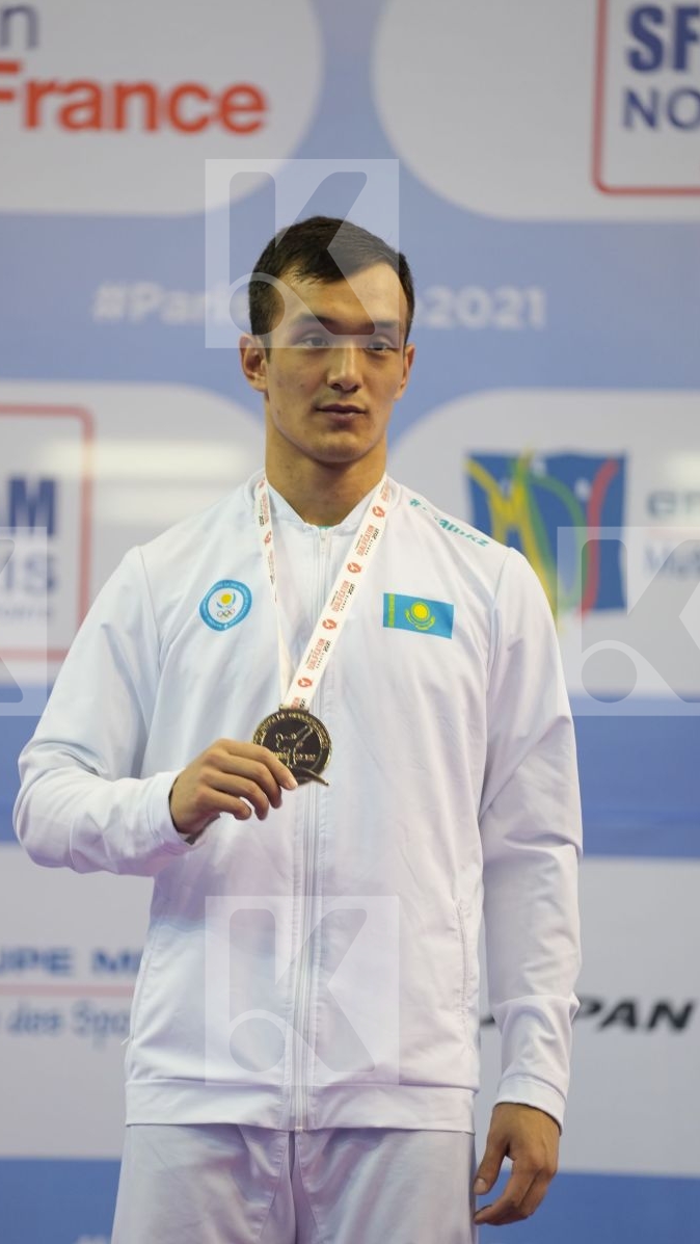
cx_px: 302
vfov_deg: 11.3
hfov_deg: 6.4
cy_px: 621
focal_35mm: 190
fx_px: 6265
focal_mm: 181
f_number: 2.8
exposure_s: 1/250
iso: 800
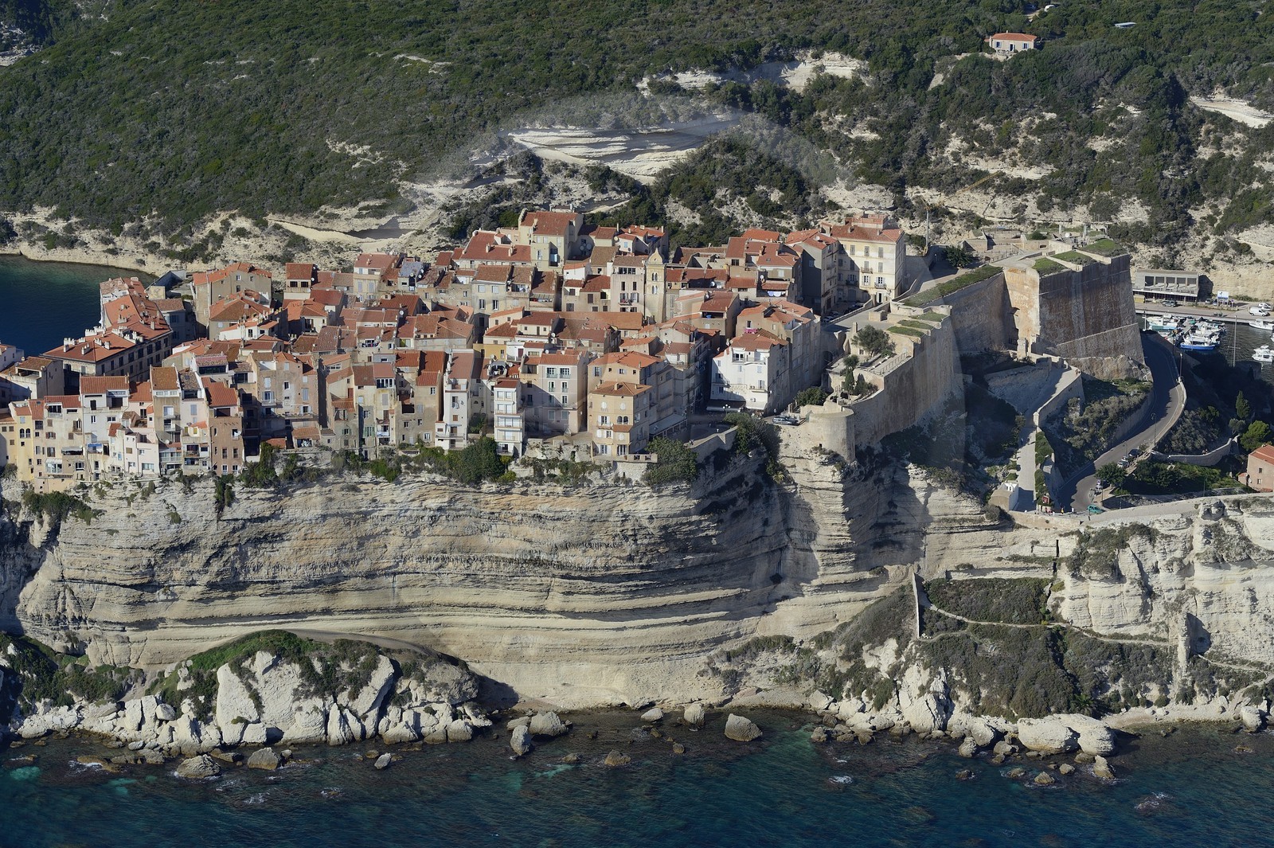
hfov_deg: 15.2
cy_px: 424
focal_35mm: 135
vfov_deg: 10.1
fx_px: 4775
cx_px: 637
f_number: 11
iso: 400
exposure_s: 1/800
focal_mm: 135
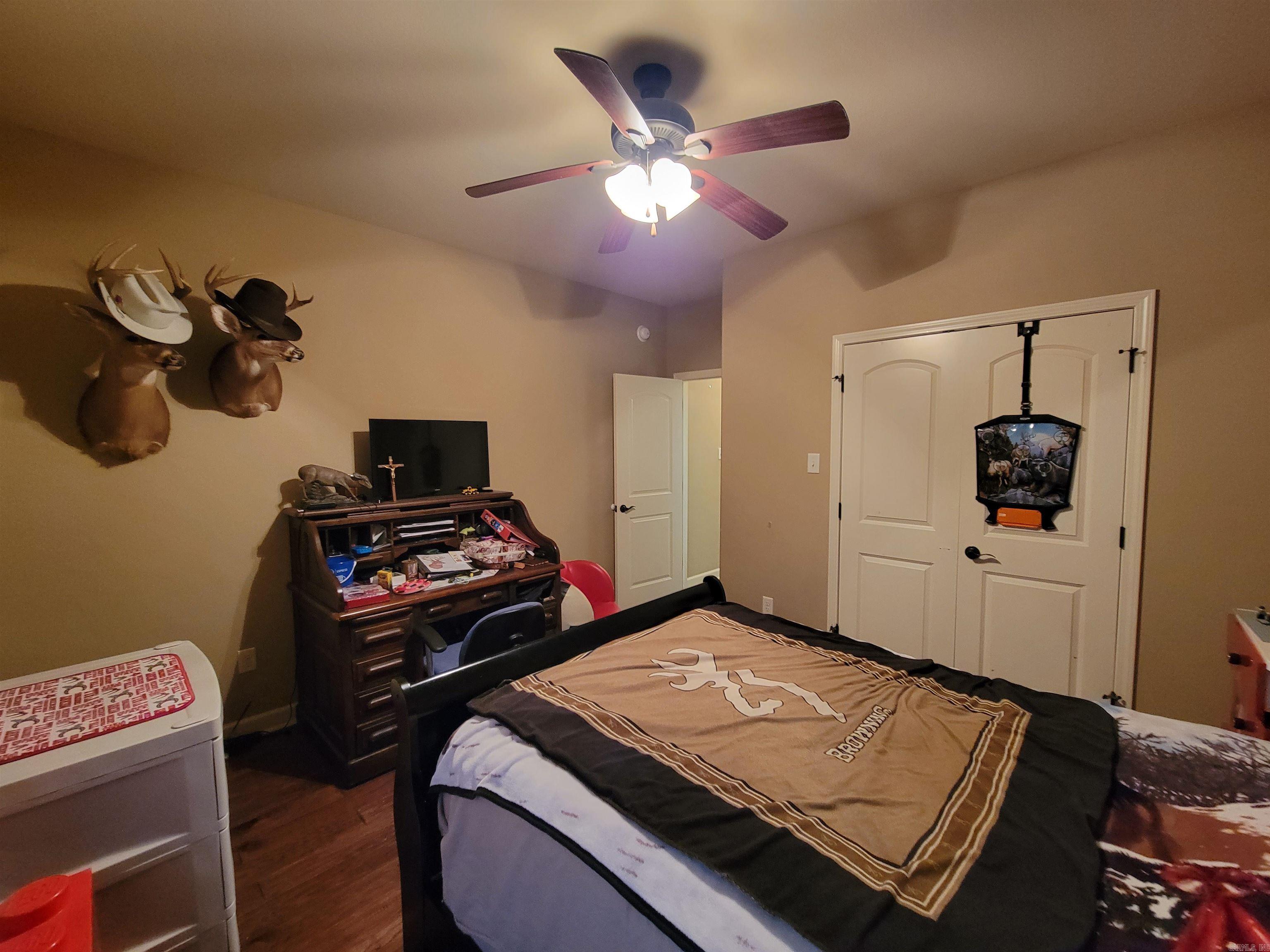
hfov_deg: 106.2
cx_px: 635
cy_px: 476
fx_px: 477
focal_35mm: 13
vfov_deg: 89.9
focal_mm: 2.2
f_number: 2.2
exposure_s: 1/24
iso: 640
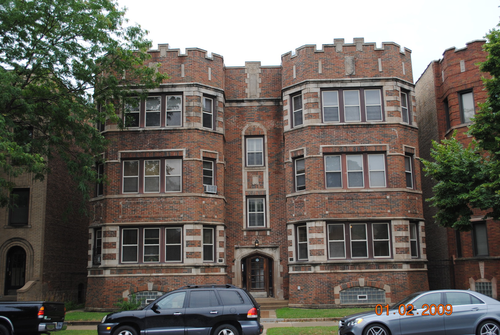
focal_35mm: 39
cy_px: 168
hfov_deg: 49.5
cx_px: 250
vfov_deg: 34.3
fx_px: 542
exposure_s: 1/200
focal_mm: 26
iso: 100
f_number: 5
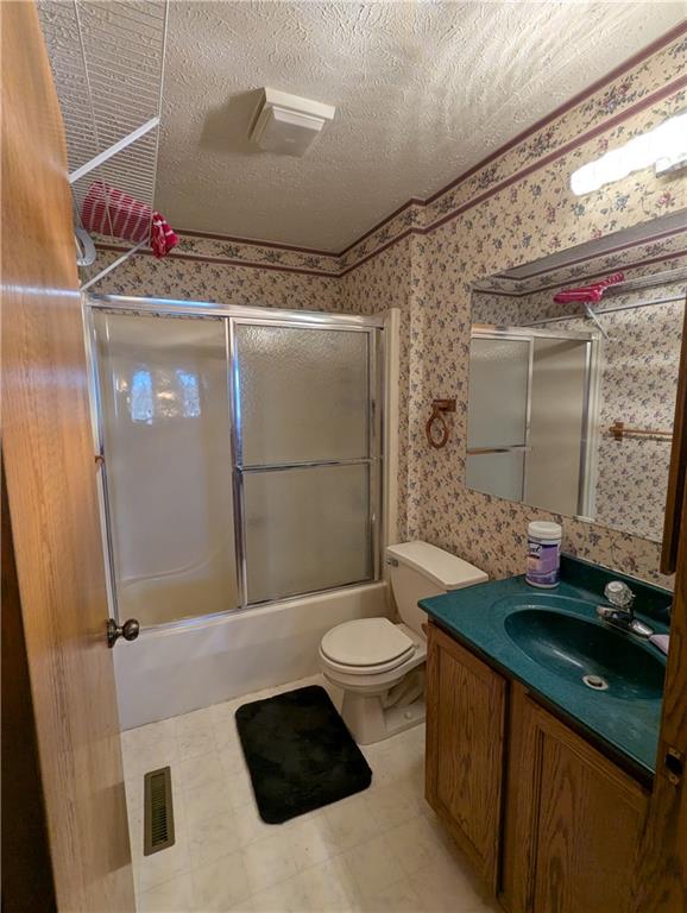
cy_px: 456
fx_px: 422
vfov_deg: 94.4
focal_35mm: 16
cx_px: 344
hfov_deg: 78.2
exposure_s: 1/60
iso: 65
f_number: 2.2
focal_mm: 2.35
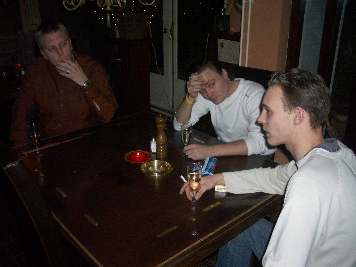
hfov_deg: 52.6
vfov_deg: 40.7
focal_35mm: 35
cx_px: 178
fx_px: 360
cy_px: 134
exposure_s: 1/60
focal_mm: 5.8
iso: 100
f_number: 2.6
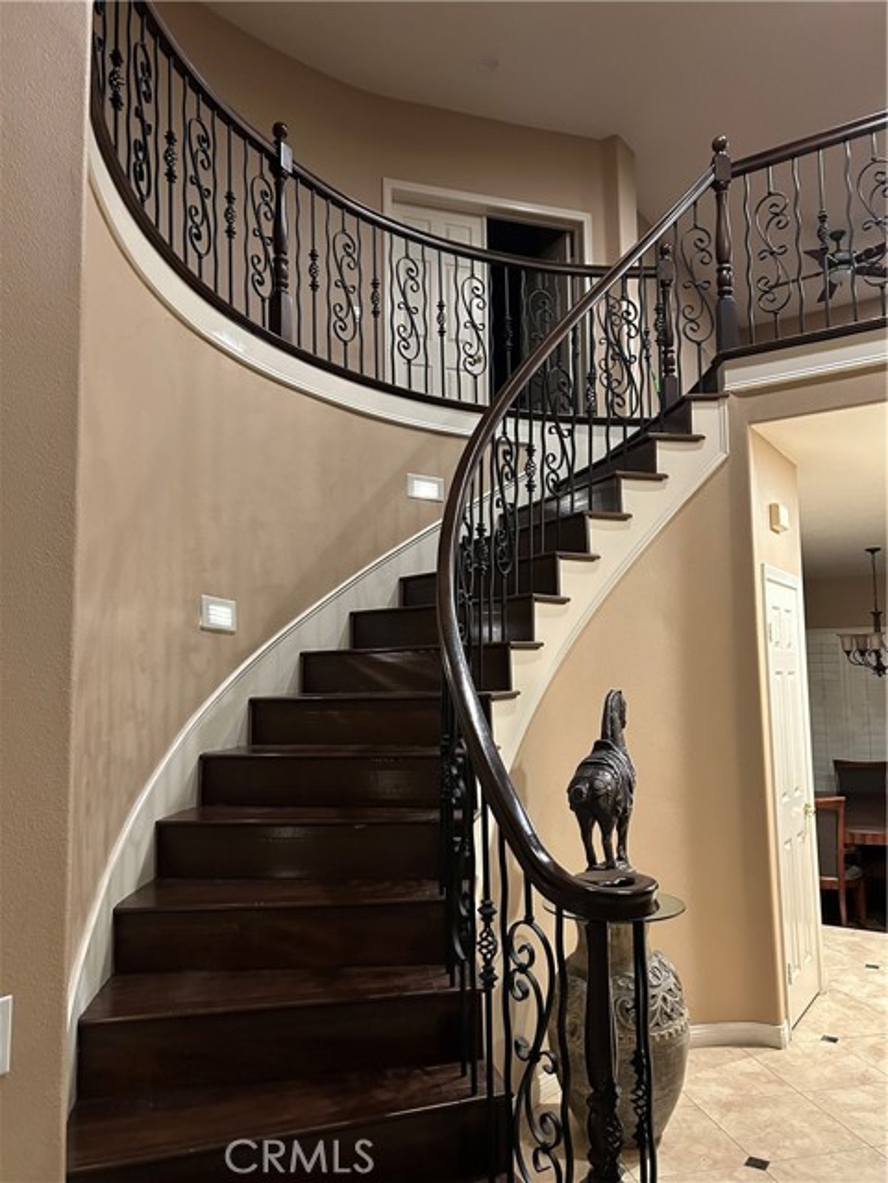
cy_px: 592
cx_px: 444
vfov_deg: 67.3
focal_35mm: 26
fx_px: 889
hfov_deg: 53.1
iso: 500
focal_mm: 5.7
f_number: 1.5
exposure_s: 1/40
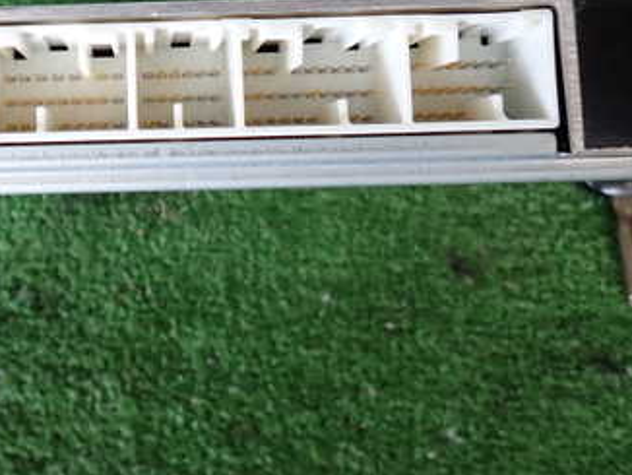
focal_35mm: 46
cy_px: 107
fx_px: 840
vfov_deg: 30.9
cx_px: 128
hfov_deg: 39.6
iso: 160
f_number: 2
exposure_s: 1/60
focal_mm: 4.5
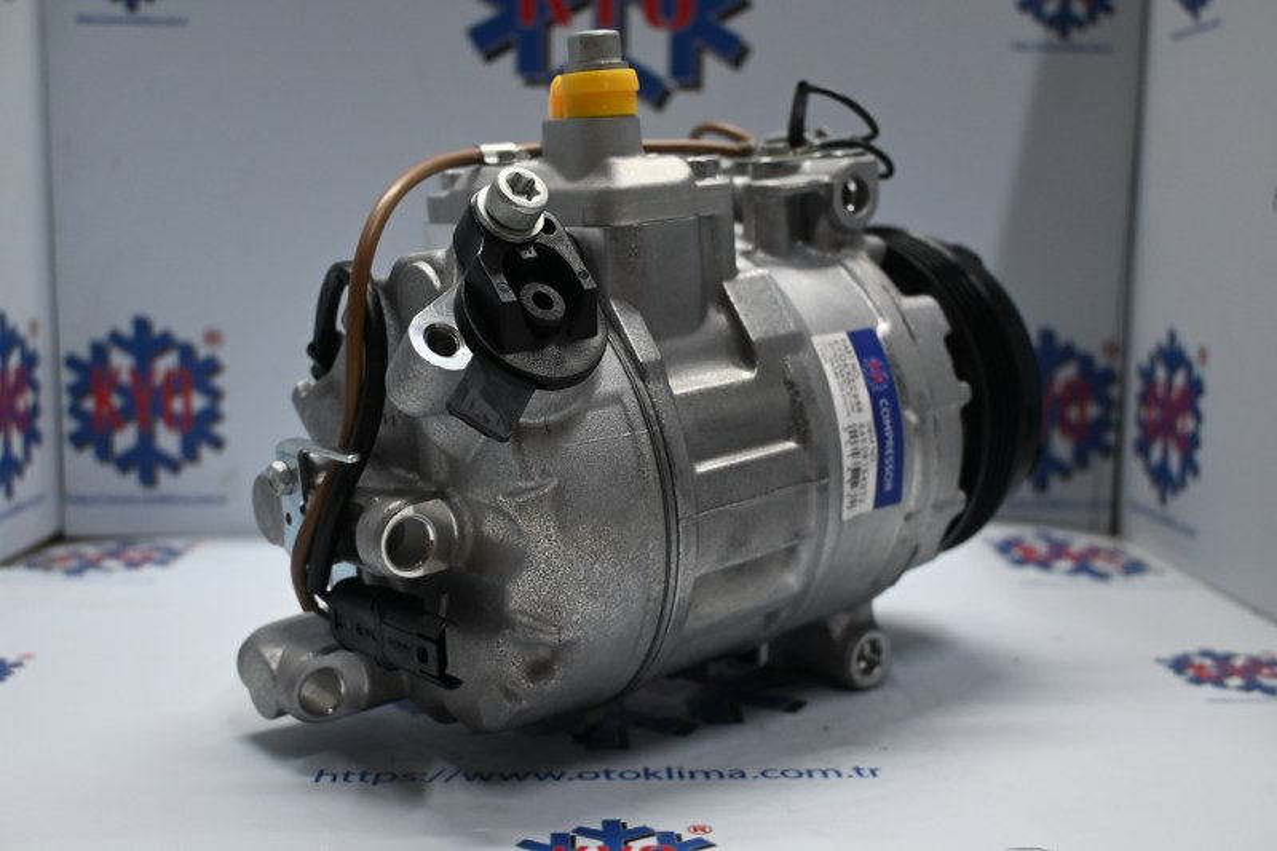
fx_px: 1330
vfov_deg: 35.5
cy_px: 426
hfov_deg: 51.3
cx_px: 638
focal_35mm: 38
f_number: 4.2
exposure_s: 1/125
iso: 1000
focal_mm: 25
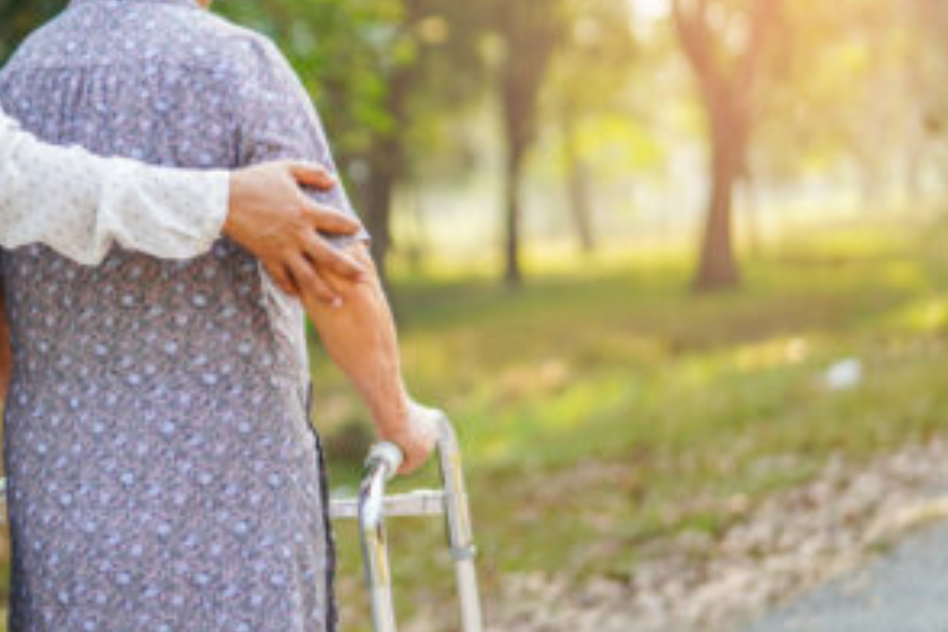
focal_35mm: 100
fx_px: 2633
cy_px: 222
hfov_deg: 20.0
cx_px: 106
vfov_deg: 13.7
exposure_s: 1/1000
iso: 125
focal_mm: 50
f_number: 1.4
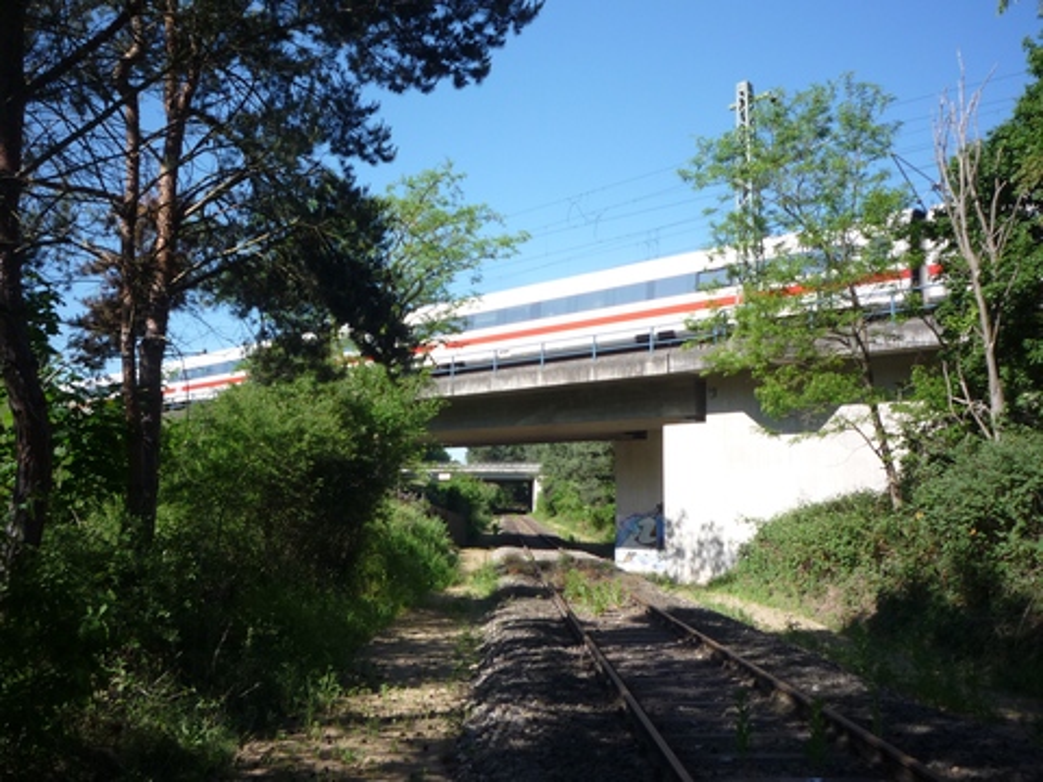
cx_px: 522
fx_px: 964
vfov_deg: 44.2
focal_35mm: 32
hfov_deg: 56.8
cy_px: 391
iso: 100
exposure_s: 1/400
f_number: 4
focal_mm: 5.2
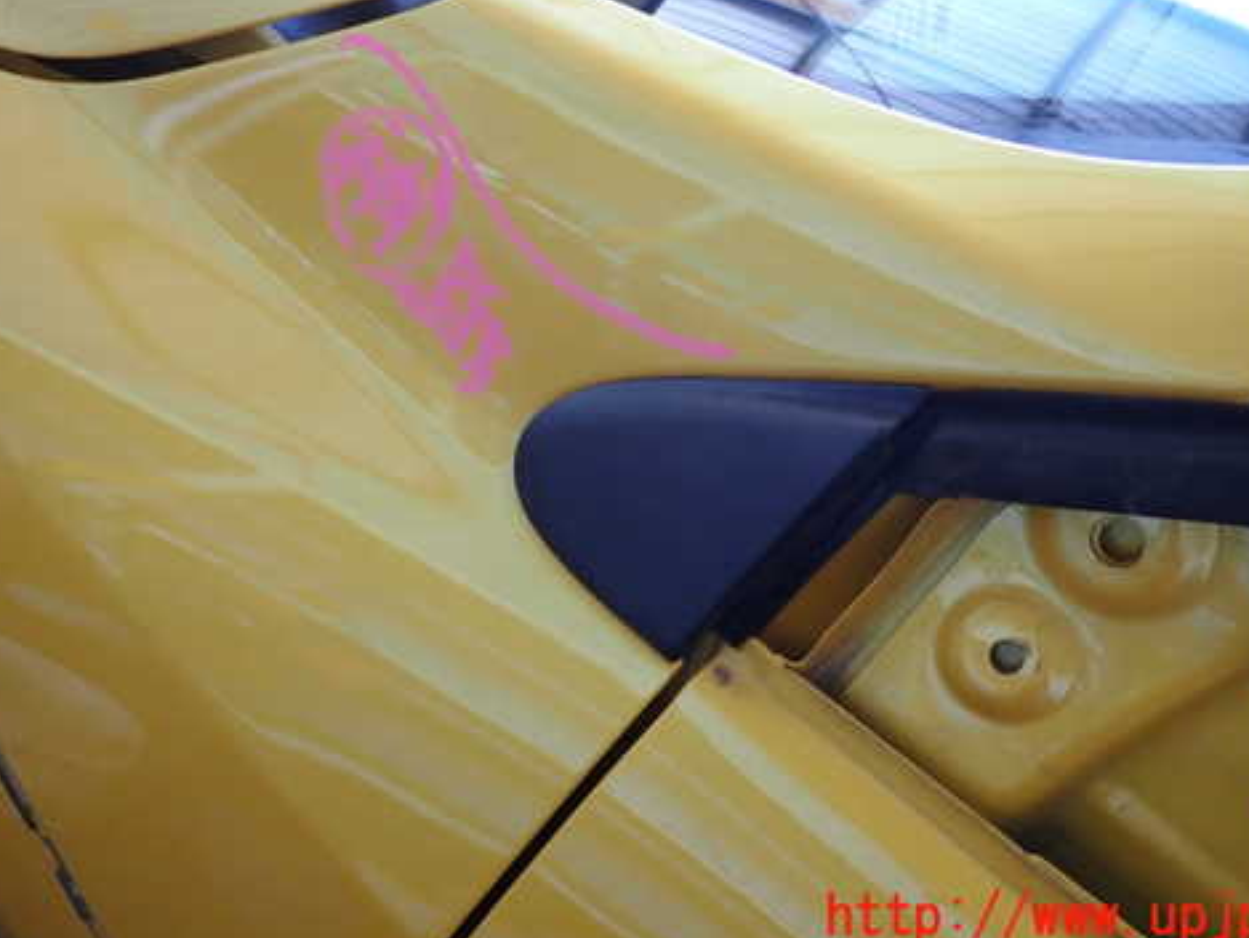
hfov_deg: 56.8
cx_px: 628
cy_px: 352
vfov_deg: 43.8
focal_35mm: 32
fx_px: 1155
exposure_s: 1/60
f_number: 2
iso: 160
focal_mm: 4.5
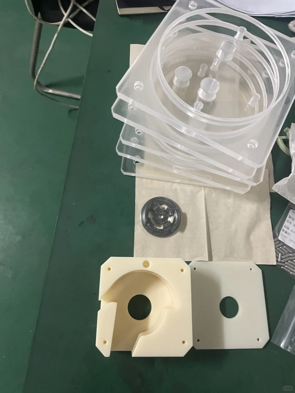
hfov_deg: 53.1
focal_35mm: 26
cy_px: 196
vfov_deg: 67.3
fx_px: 295
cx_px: 148
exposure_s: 1/25
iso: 500
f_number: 1.6
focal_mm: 4.2
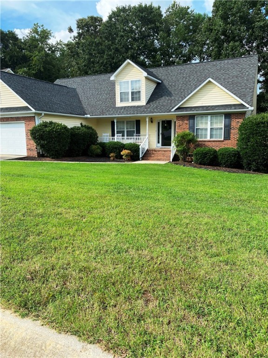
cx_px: 134
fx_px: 268
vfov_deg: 67.3
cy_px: 179
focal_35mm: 26
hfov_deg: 53.1
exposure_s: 1/1034
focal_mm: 4.25
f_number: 1.8
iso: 32
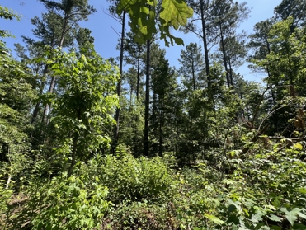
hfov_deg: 102.0
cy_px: 115
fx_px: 124
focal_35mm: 14
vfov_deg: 85.8
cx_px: 155
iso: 32
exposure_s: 1/433
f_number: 1.8
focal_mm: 1.57
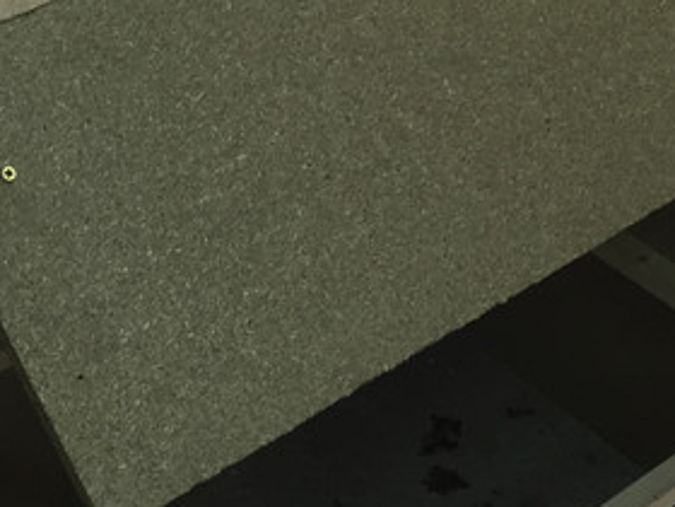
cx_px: 313
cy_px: 282
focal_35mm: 83
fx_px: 1618
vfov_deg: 17.8
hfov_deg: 23.6
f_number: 2.2
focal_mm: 4.15
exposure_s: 1/33
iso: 80
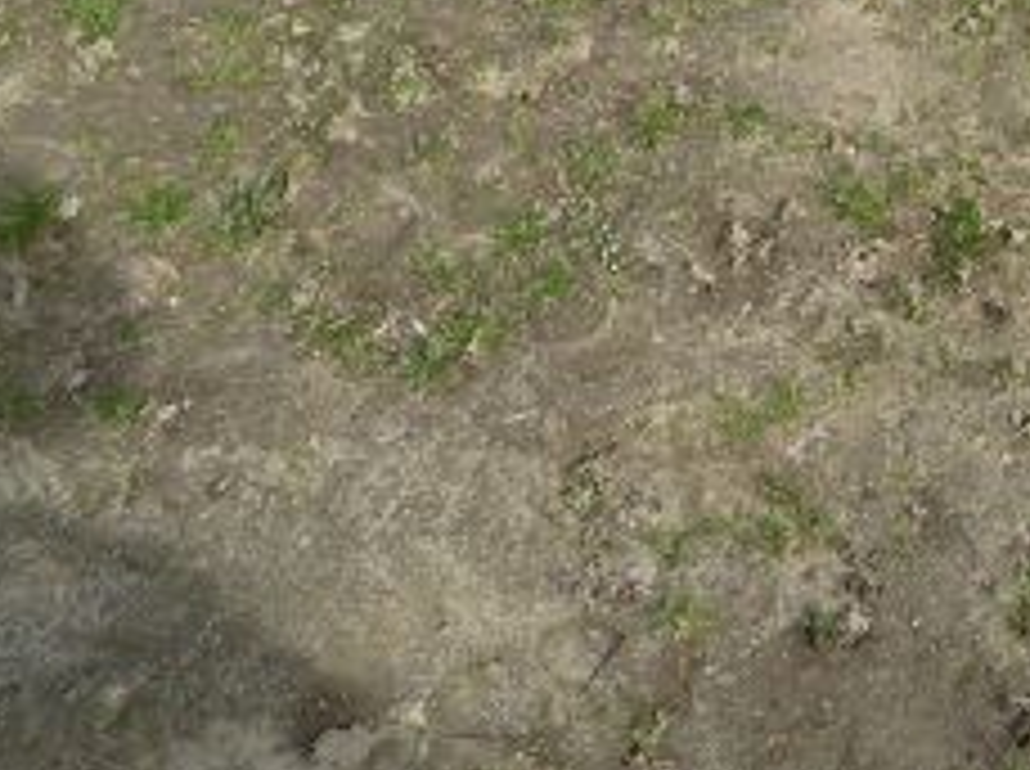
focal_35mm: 70
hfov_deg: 25.8
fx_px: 2080
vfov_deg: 19.8
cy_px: -135
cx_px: 1124
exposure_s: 1/320
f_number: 4
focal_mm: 4.1
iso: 80
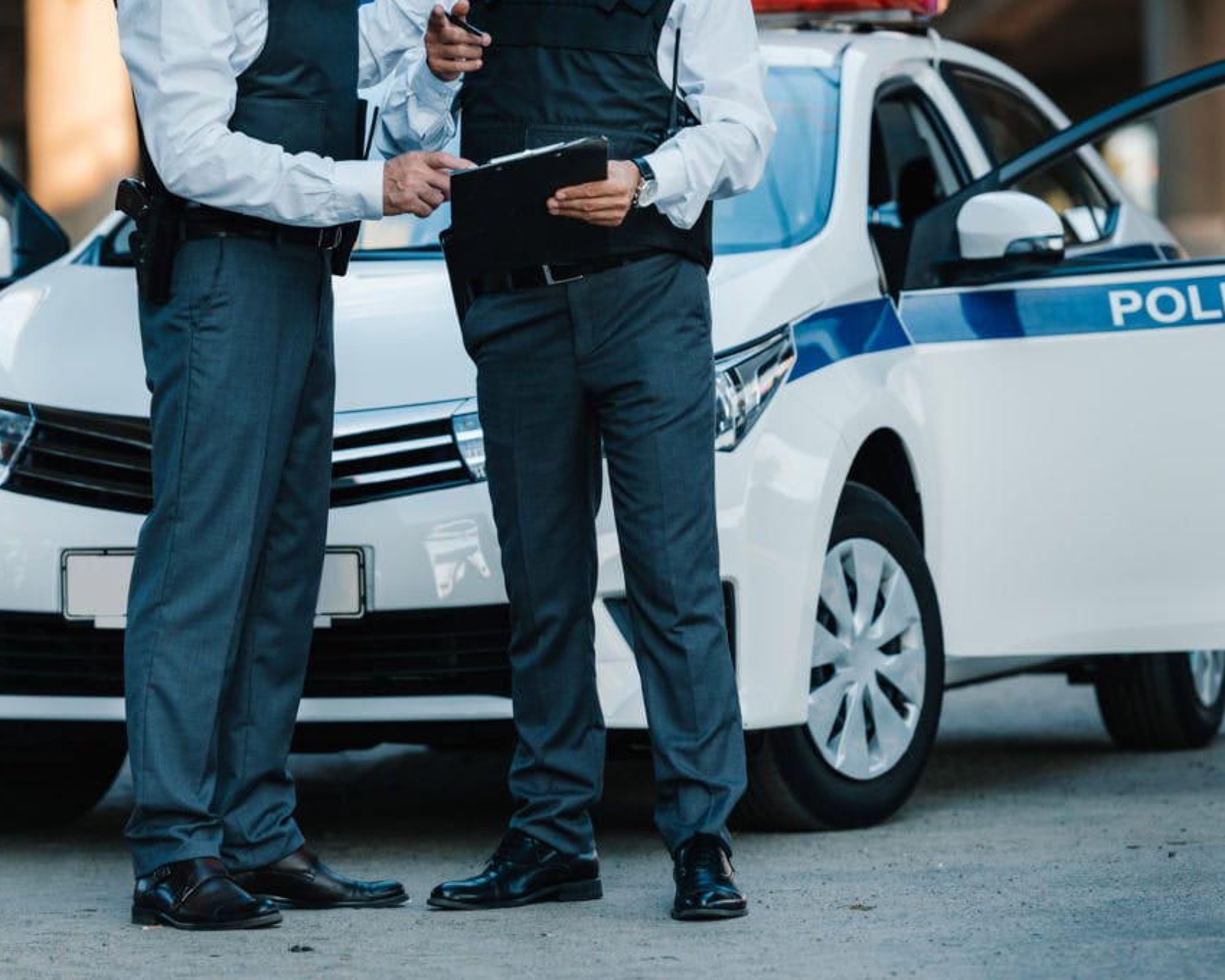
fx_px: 7179
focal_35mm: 198
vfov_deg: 7.8
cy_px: 489
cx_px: 627
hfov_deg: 9.8
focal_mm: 175
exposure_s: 1/160
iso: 160
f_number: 4
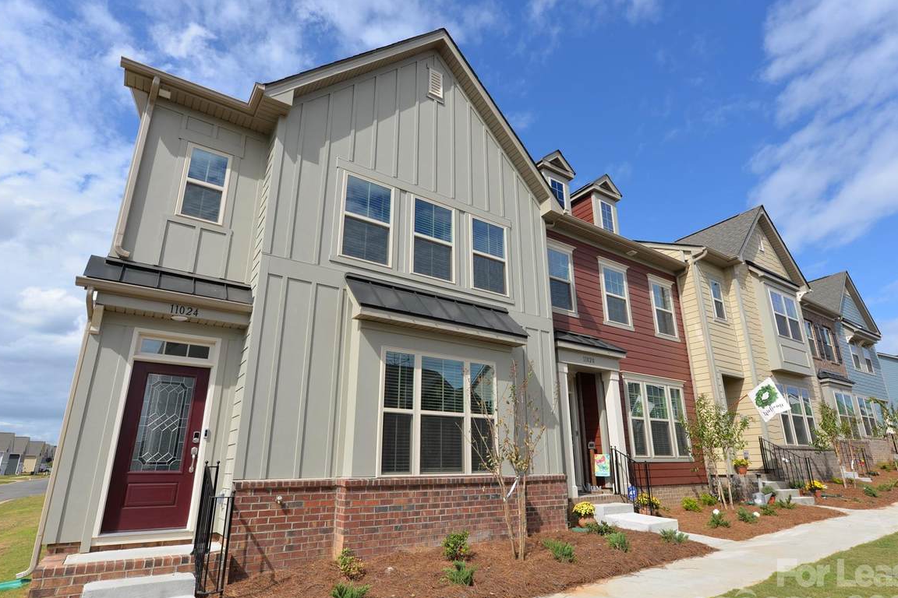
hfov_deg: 83.9
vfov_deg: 61.9
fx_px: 499
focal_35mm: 20
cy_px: 318
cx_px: 465
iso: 100
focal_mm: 18
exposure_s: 1/200
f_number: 10
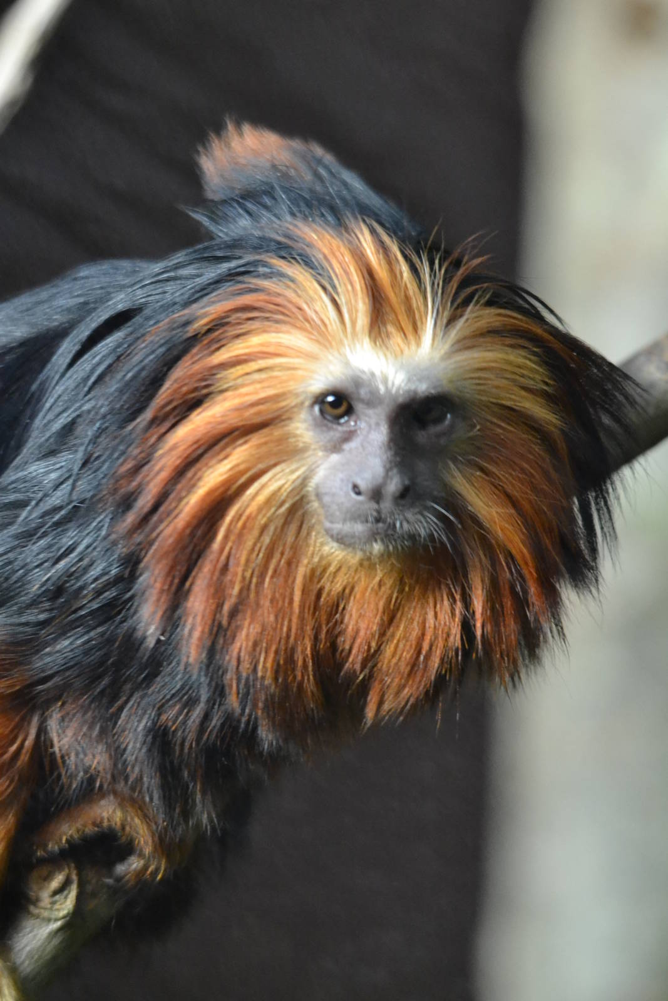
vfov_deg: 3.9
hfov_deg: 2.6
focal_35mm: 525
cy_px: 500
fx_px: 14608
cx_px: 334
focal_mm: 350
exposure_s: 1/250
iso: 3200
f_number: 6
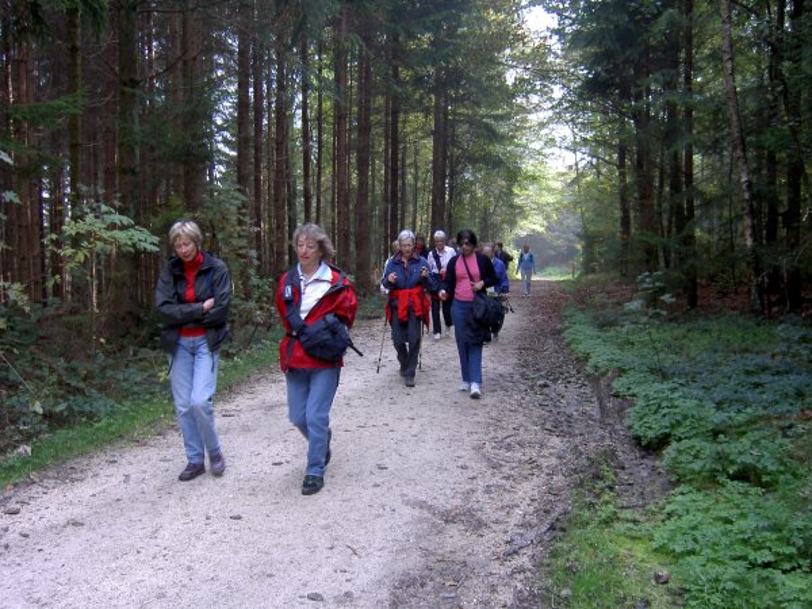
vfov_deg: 37.7
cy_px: 304
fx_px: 891
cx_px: 406
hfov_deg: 49.0
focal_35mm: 38
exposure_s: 1/60
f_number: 3
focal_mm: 6.3
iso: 50
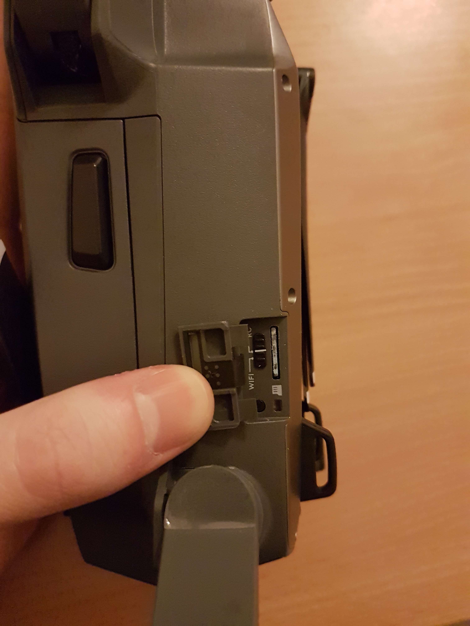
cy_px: 313
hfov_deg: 53.1
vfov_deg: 67.3
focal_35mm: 26
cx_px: 235
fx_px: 471
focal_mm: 4.2
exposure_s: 1/10
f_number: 1.7
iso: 640
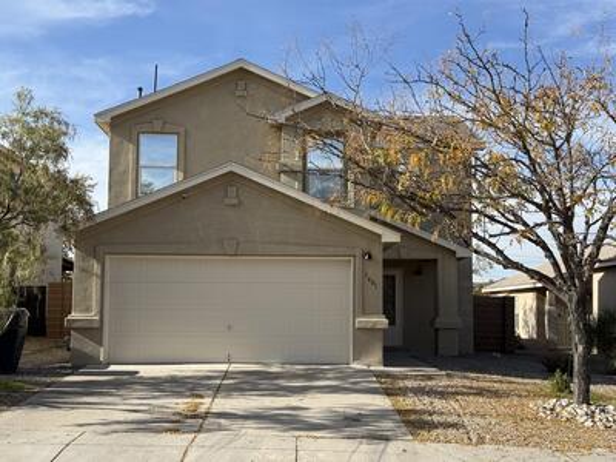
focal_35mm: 48
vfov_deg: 30.3
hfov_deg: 39.7
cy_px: 231
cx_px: 308
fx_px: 854
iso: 64
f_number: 1.78
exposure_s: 1/3378
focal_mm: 6.76
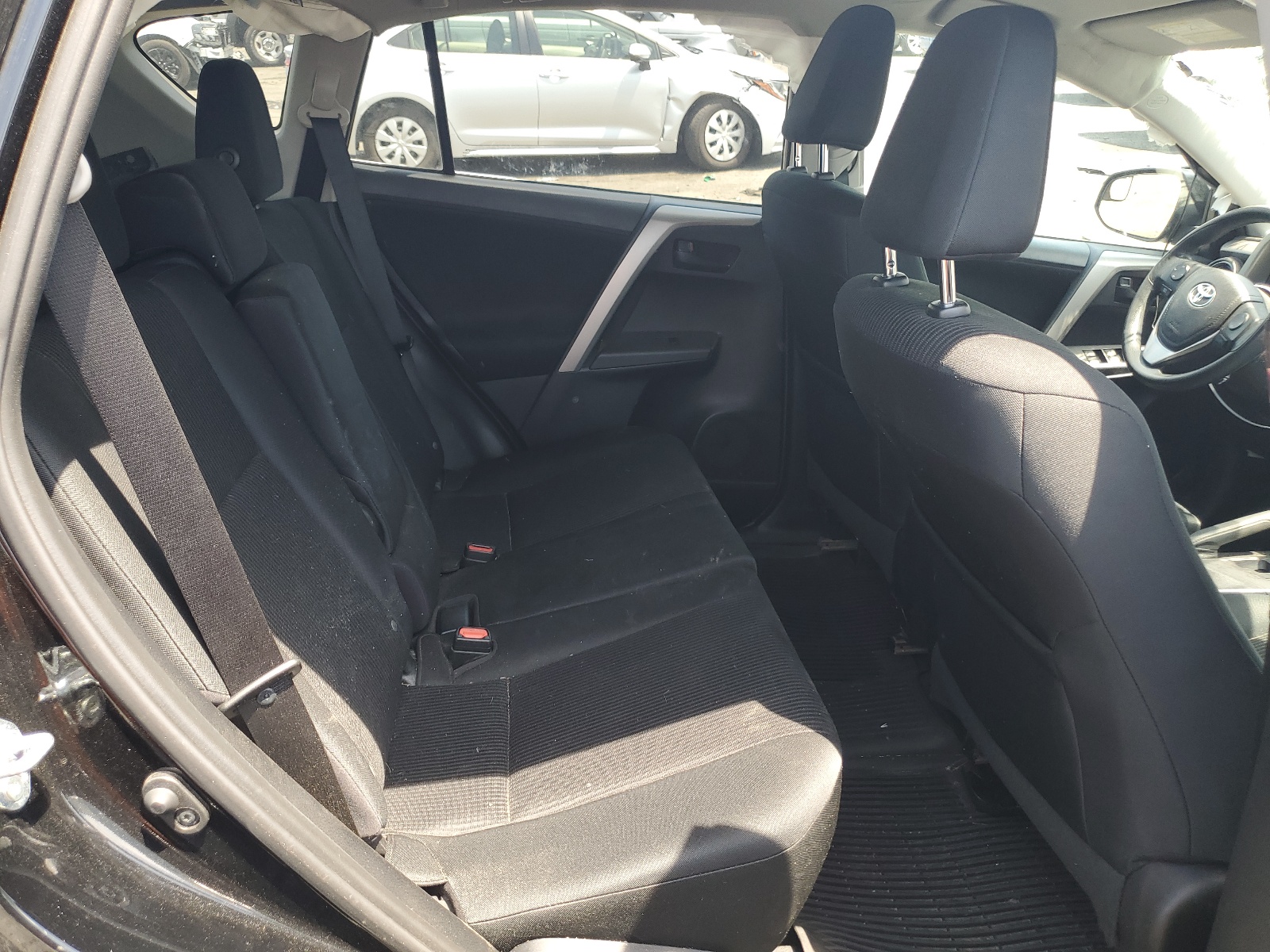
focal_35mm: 26
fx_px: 954
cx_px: 635
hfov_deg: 67.3
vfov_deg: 53.1
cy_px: 476
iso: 50
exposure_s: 1/189
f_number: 1.5
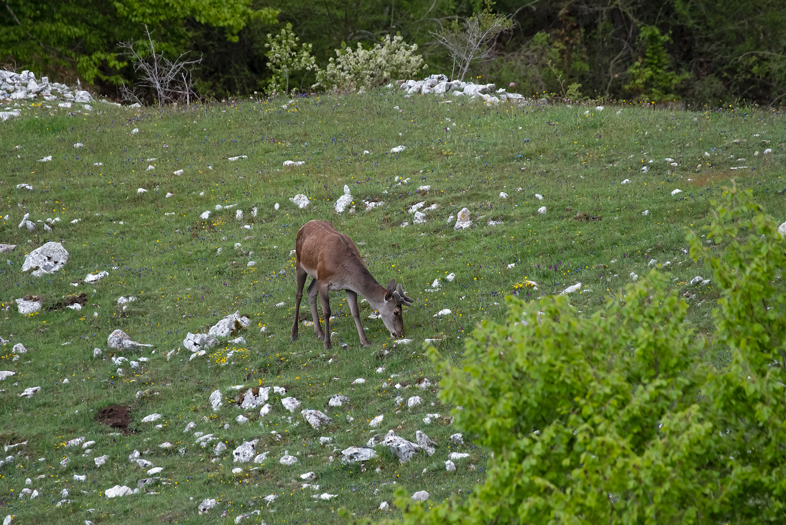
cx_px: 392
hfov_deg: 3.3
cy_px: 271
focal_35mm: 625
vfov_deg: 2.2
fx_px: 13648
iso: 1600
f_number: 7.1
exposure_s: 1/100
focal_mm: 400
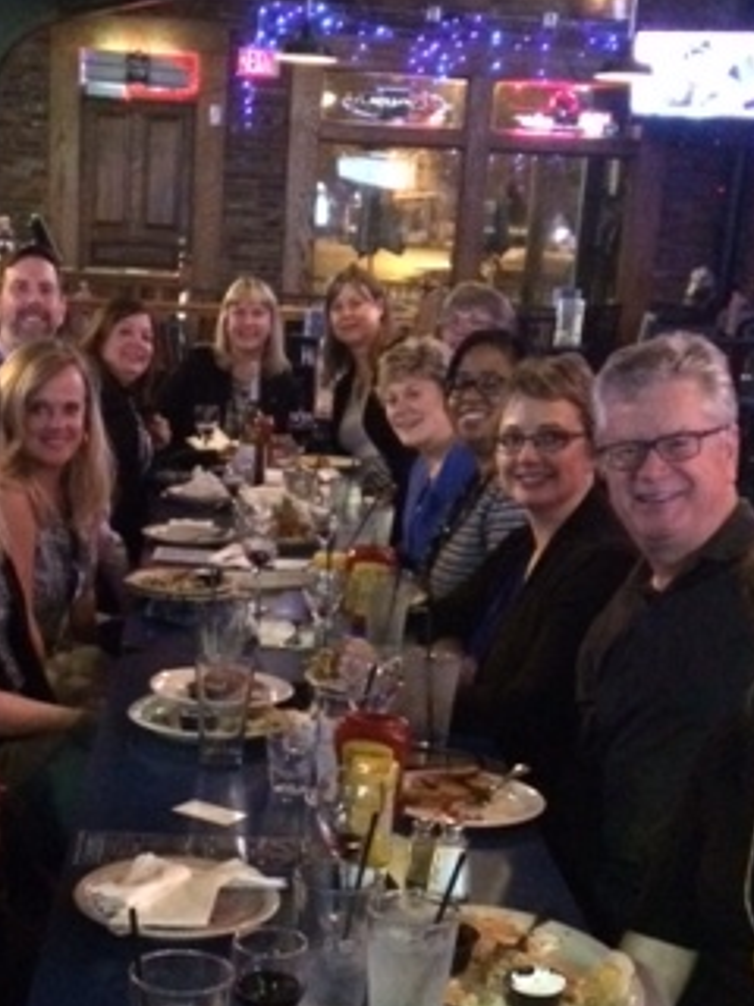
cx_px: 273
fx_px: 1684
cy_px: 726
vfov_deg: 32.7
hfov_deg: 25.1
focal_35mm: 58
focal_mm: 4.15
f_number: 2.2
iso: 1600
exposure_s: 1/15
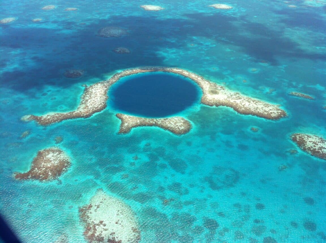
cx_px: 163
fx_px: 329
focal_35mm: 35
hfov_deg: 52.7
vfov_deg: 40.6
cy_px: 122
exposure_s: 1/1312
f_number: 2.8
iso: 80
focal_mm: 3.85
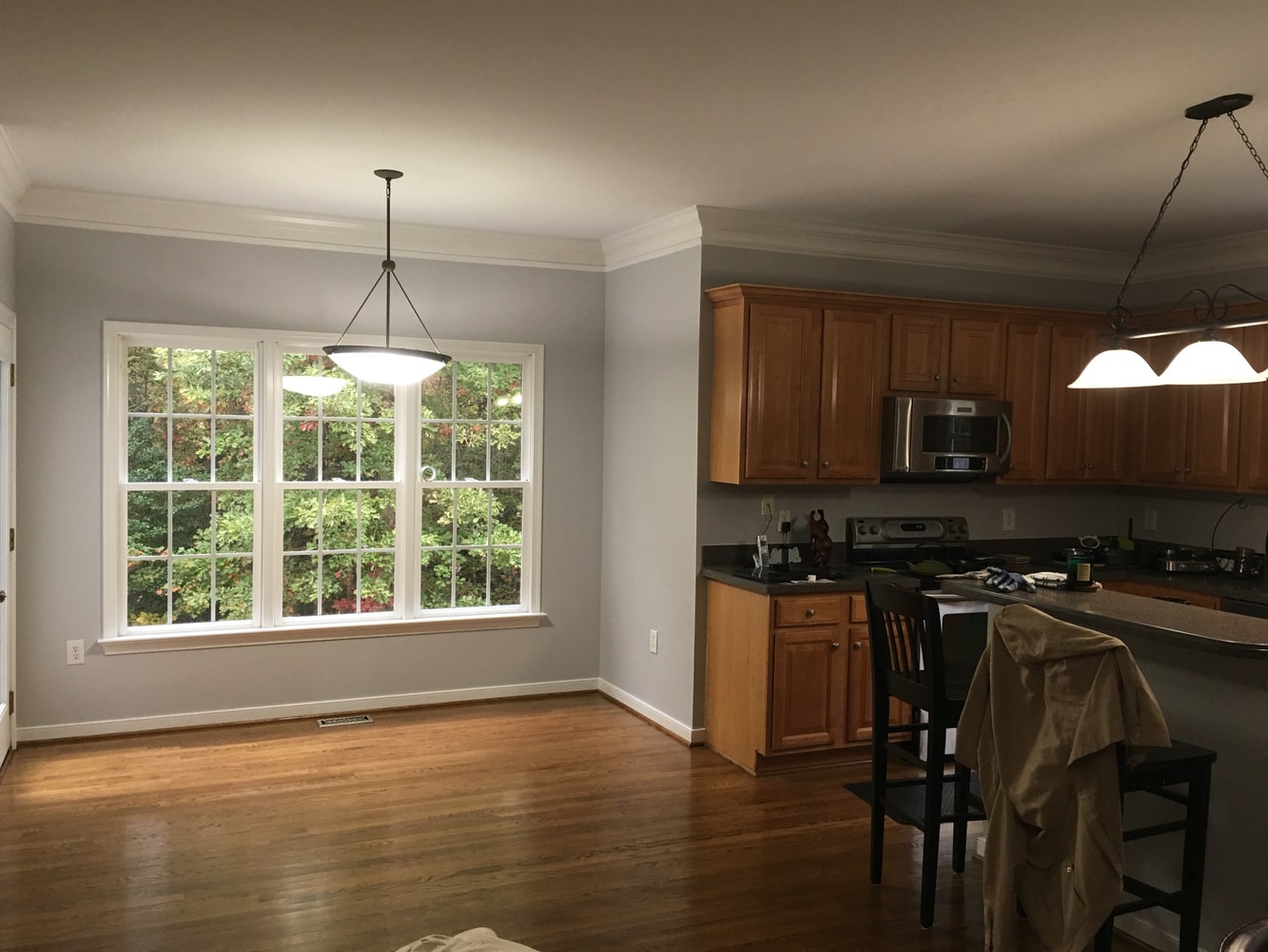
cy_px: 476
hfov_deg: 61.7
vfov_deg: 48.2
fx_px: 1062
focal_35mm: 29
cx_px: 634
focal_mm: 4.15
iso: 50
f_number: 2.2
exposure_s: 1/15
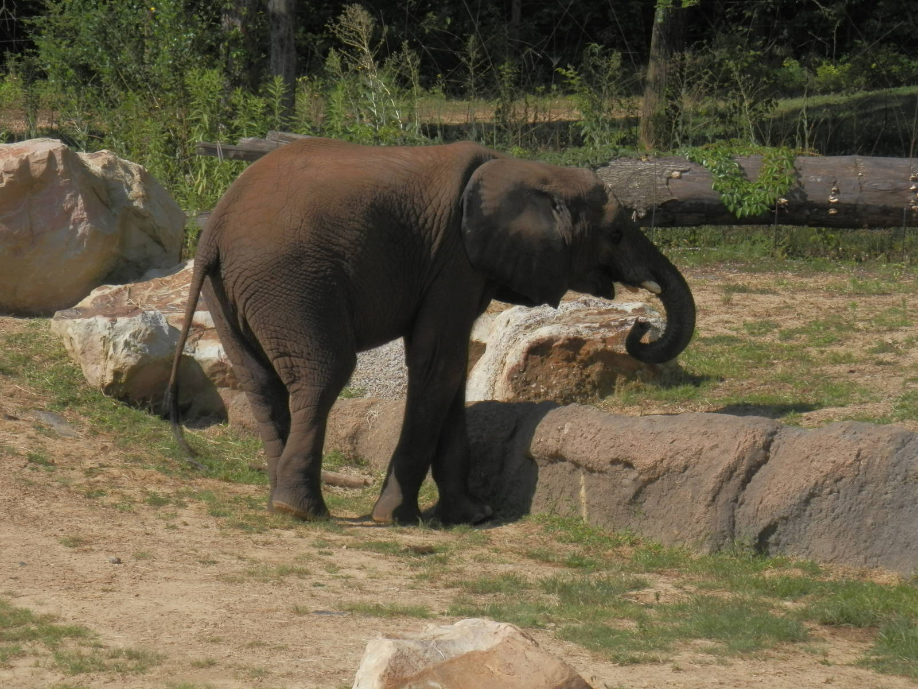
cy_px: 344
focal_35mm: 225
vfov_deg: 6.6
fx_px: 5967
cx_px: 459
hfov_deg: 8.8
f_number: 6.1
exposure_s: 1/400
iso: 80
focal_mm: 40.2
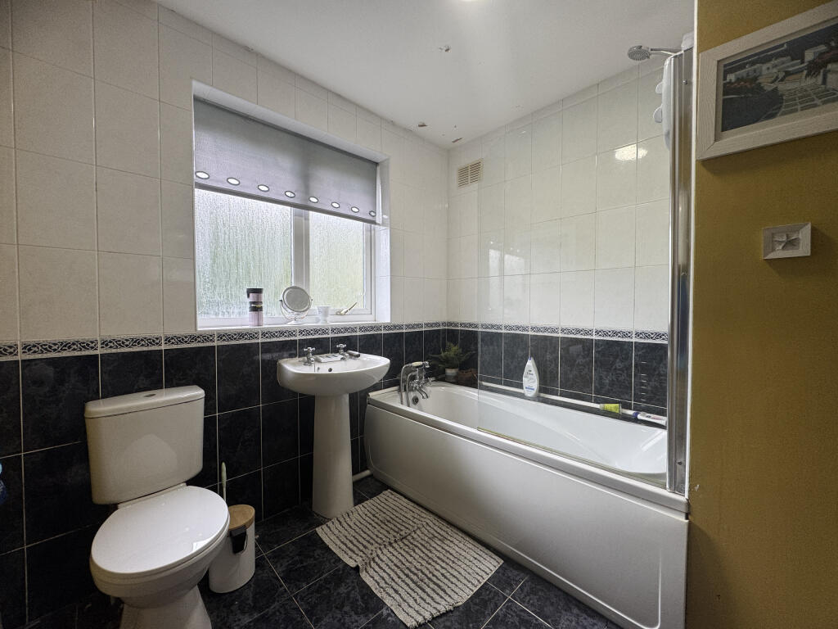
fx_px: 339
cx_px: 419
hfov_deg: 102.1
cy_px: 314
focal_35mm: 14
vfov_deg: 85.7
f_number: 2.2
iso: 80
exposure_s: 1/99
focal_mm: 2.22
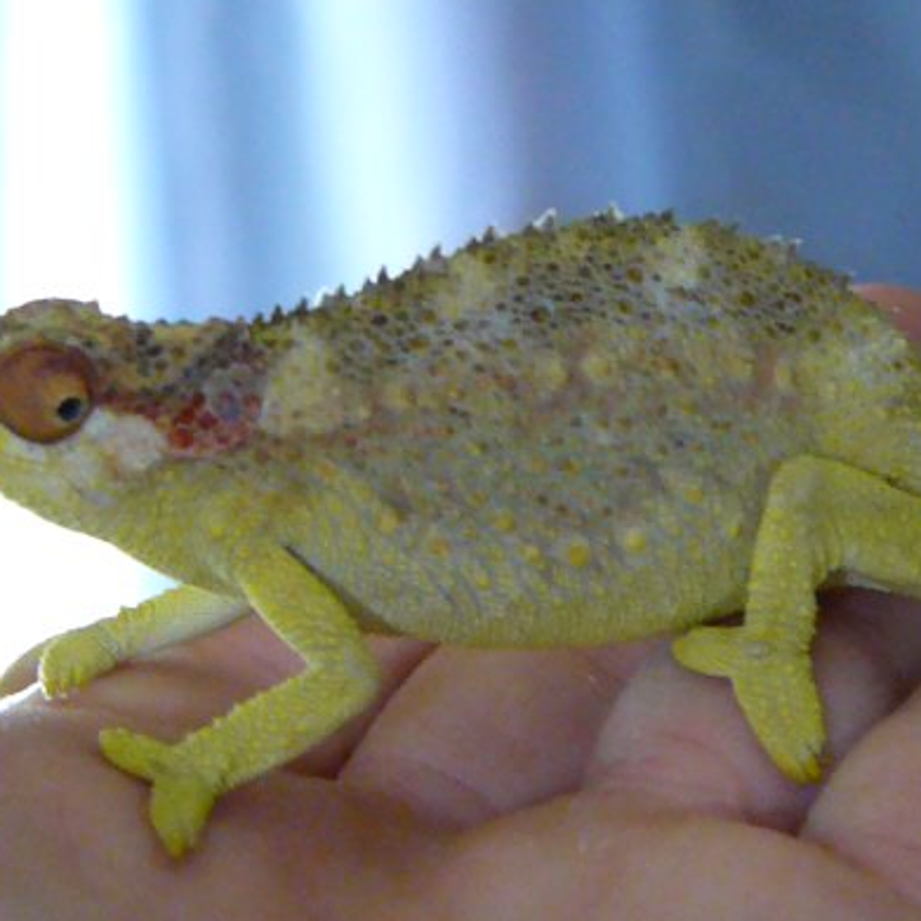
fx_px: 4876
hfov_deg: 10.8
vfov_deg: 10.8
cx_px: 457
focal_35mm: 162
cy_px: 377
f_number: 3.2
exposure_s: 1/30
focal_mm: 18.6
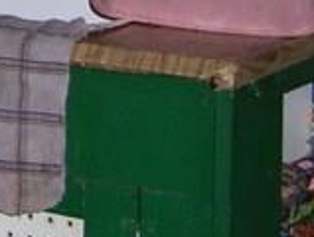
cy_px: -304
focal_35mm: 244
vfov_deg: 5.9
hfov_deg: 7.4
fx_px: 2218
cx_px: -500
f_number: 2.8
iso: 132
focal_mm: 8
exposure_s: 1/60
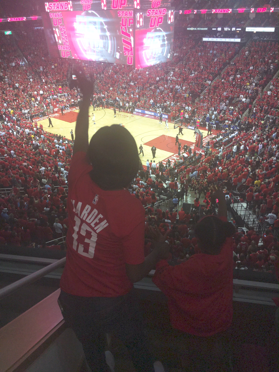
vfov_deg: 61.7
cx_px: 140
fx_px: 312
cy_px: 186
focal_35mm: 29
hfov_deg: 48.2
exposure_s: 1/120
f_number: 2.2
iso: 25
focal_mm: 4.15
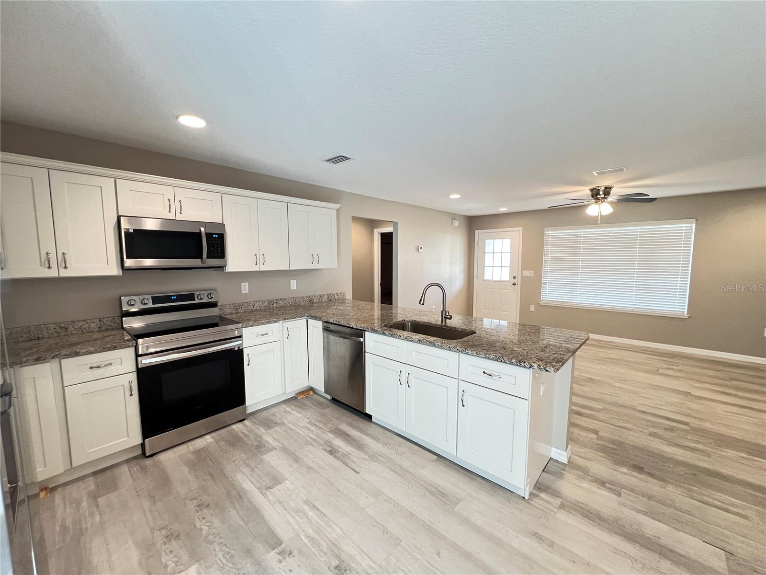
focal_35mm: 13
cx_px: 383
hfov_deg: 106.2
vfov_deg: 89.9
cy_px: 288
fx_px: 288
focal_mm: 1.57
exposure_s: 1/60
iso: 320
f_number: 1.8
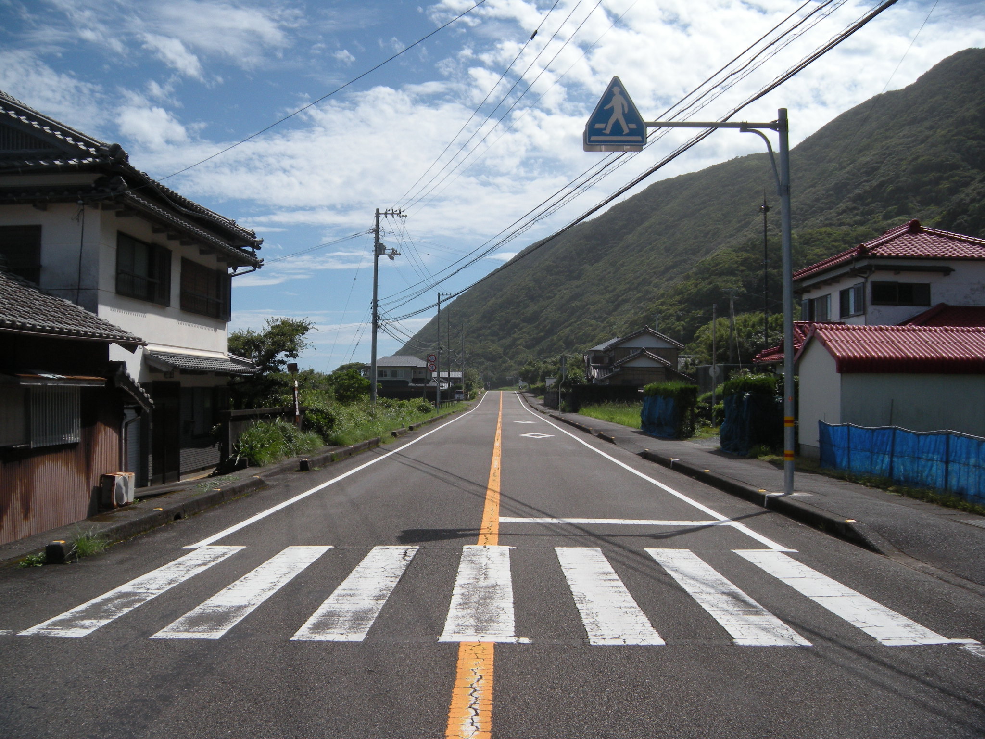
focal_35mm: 35
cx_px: 492
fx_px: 996
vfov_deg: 40.7
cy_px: 370
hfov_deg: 52.6
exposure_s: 1/443
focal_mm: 5.9
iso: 64
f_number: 6.4
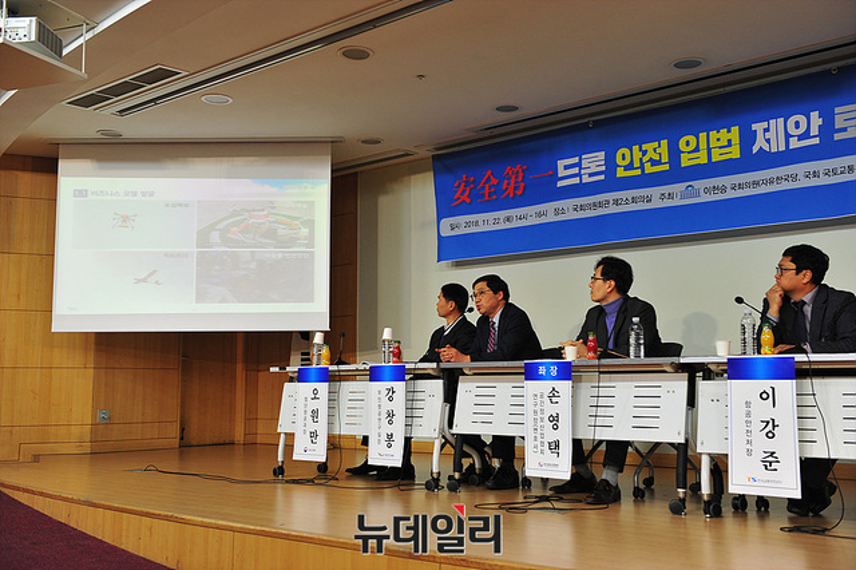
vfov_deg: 33.4
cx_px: 428
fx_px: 951
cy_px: 285
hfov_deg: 48.5
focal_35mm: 40
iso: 640
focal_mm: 40
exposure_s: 1/80
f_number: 5
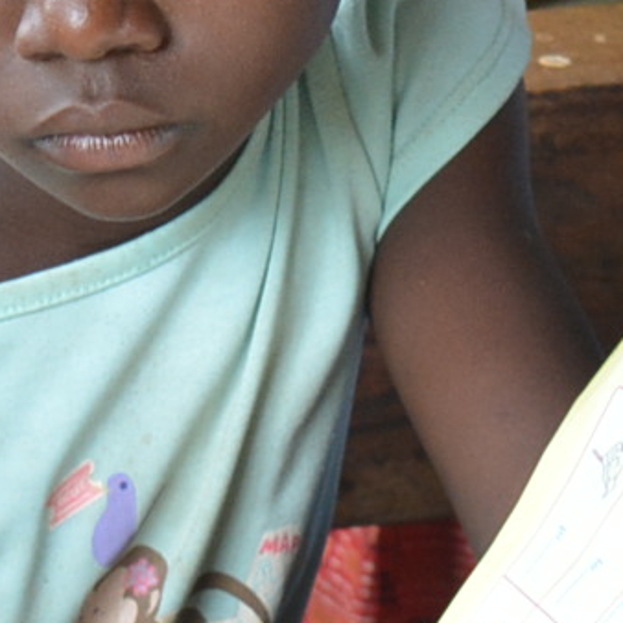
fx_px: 6206
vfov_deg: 5.7
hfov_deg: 5.7
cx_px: 94
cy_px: 356
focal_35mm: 305
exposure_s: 1/100
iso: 400
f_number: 5
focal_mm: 27
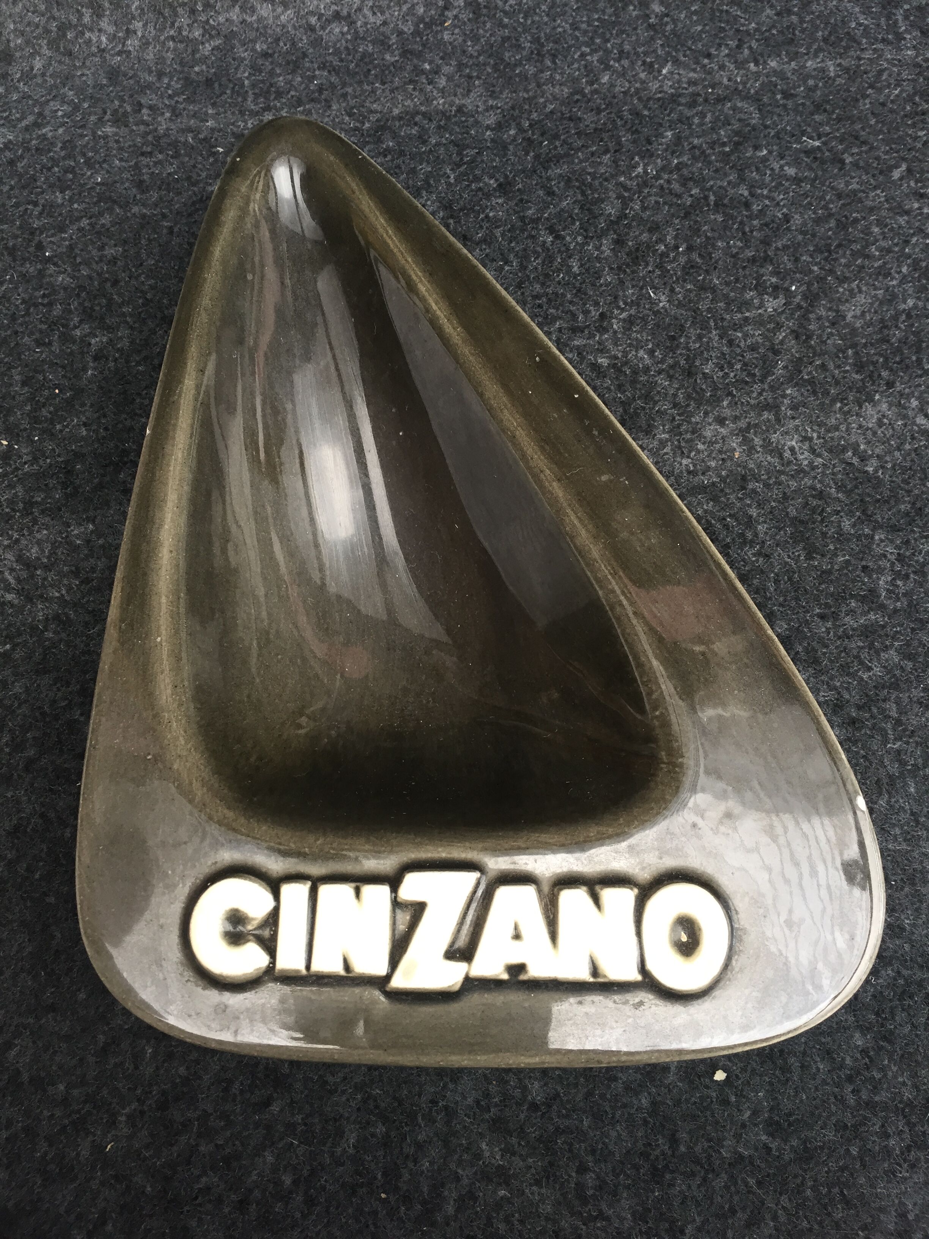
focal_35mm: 29
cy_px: 620
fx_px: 1038
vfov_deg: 61.7
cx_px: 464
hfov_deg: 48.2
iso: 40
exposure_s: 1/33
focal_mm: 4.15
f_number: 2.2
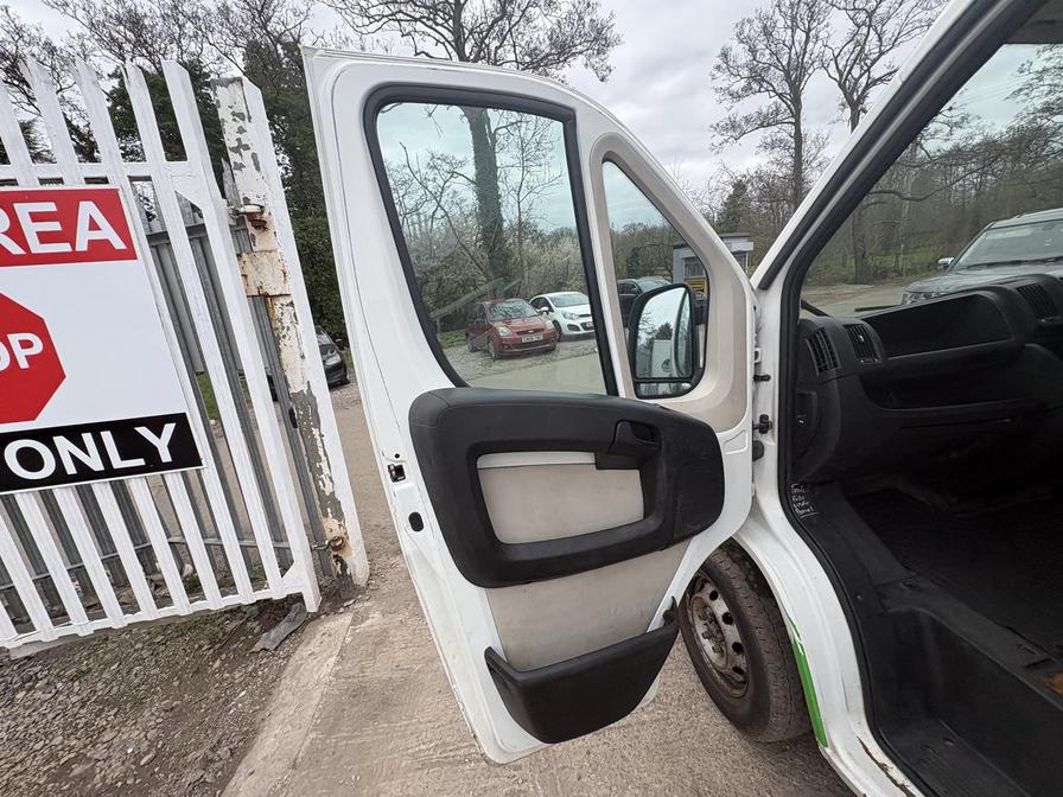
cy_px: 398
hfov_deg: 102.1
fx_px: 430
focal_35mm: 14
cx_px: 532
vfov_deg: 85.7
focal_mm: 2.22
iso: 40
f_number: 2.2
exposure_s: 1/453
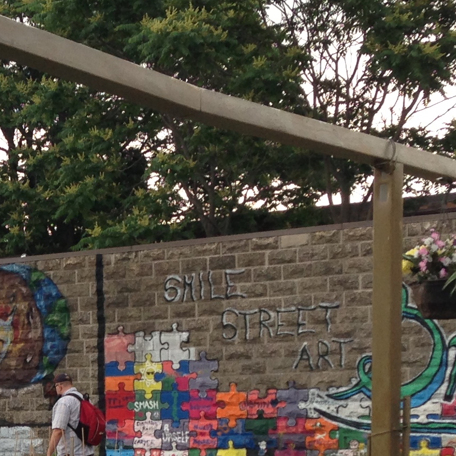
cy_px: 499
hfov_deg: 14.7
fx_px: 1669
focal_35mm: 112
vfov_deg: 15.2
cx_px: -182
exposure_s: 1/324
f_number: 2.4
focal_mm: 4.13
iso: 50
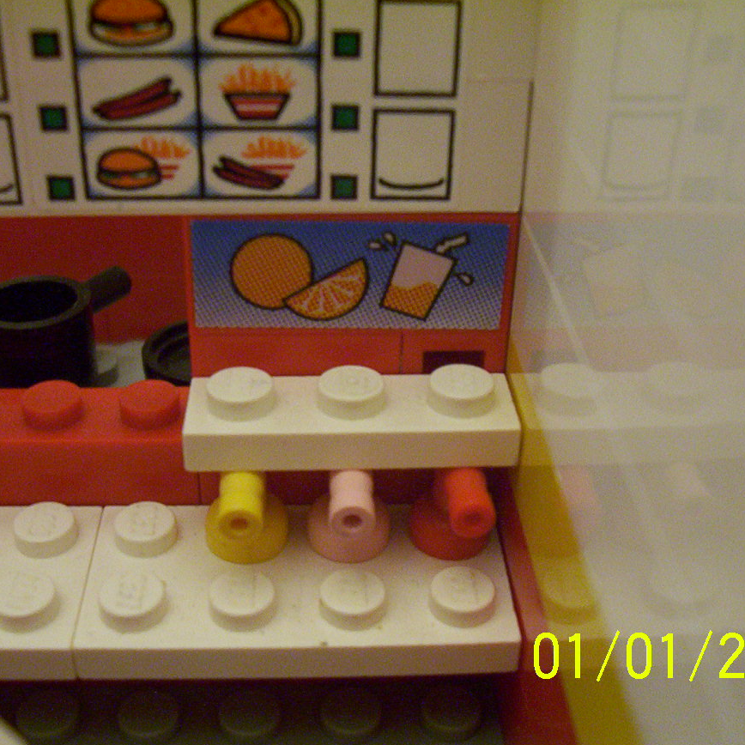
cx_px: 383
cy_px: 373
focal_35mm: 52
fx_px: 1266
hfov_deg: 32.8
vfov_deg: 32.8
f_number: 2.73
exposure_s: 1/11.9
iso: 200
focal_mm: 5.77
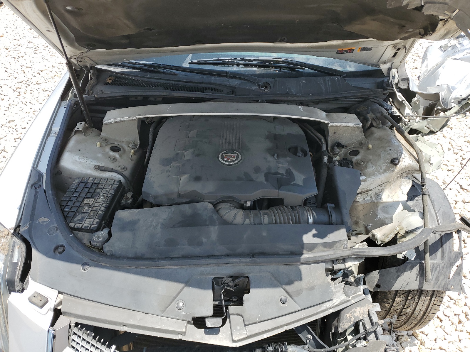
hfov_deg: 67.3
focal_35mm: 26
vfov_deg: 53.1
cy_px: 176
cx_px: 235
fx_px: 353
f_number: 1.5
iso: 50
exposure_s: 1/1667
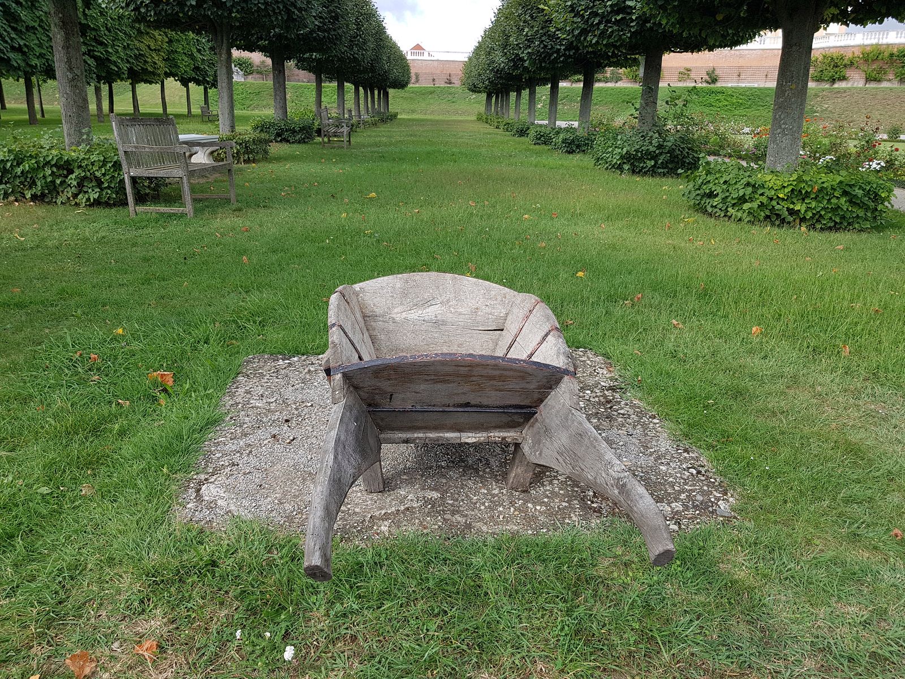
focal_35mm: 26
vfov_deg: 53.1
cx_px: 452
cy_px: 340
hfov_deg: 67.3
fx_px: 680
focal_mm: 4.2
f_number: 1.7
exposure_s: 1/724
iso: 50
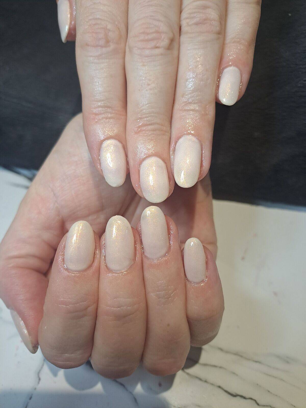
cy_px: 204
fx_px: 295
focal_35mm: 25
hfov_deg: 54.9
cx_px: 153
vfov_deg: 69.4
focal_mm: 4.65
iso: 80
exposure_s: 1/50
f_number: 1.8
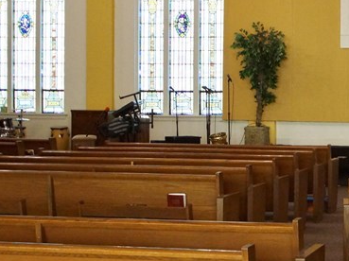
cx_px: 420
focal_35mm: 102
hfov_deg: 18.3
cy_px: 113
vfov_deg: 14.5
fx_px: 1027
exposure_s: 1/60
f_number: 4.5
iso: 1000
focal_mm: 24
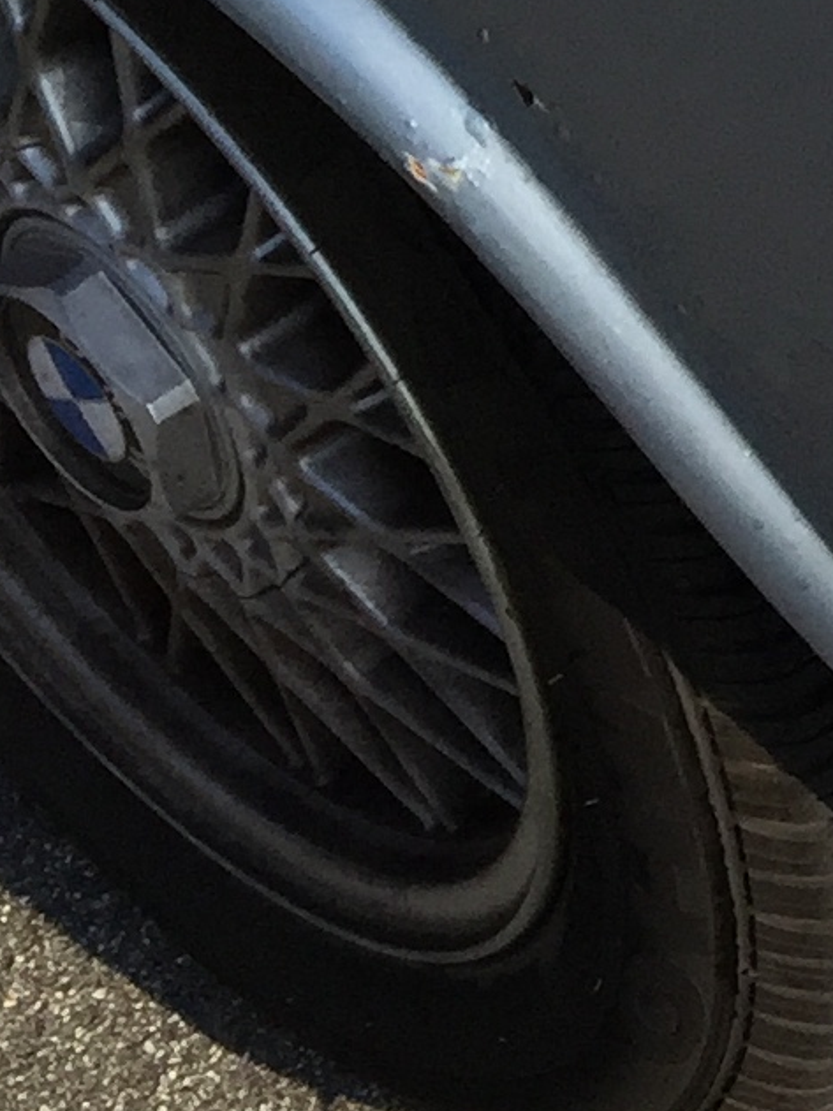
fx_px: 4814
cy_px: -681
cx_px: 2624
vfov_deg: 12.4
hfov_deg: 8.2
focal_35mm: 150
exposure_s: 1/1412
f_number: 2.2
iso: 32
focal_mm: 4.15
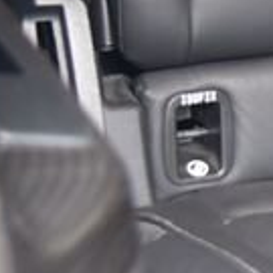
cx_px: 657
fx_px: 2195
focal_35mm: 246
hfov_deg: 6.7
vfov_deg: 7.0
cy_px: -135
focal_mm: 38
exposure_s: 1/4
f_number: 4
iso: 500
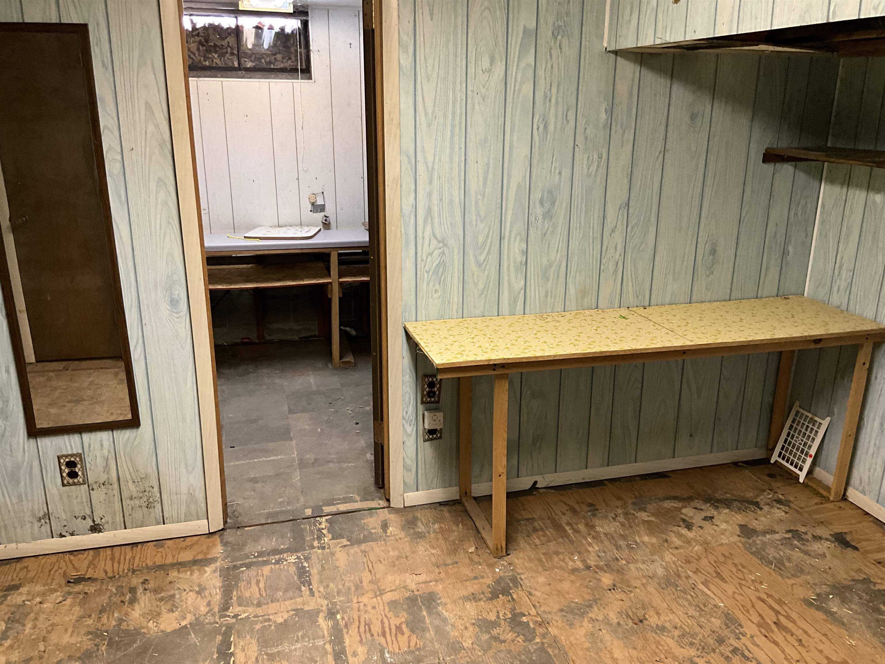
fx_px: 741
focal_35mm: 29
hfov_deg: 61.7
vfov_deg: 48.2
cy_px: 332
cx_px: 442
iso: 125
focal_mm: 3
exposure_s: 1/60
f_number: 1.8
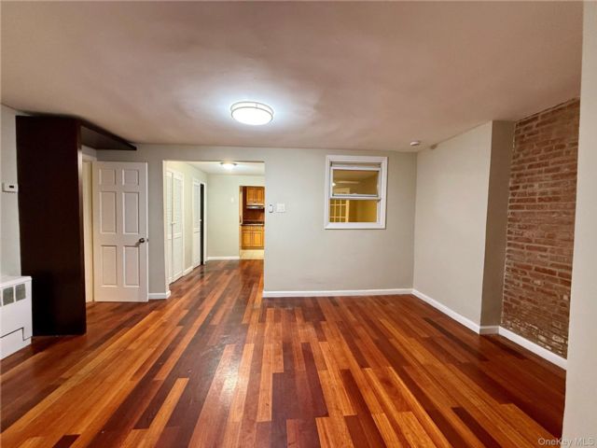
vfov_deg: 85.7
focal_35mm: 14
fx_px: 241
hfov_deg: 102.1
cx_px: 298
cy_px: 224
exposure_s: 1/60
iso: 400
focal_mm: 2.22
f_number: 2.2
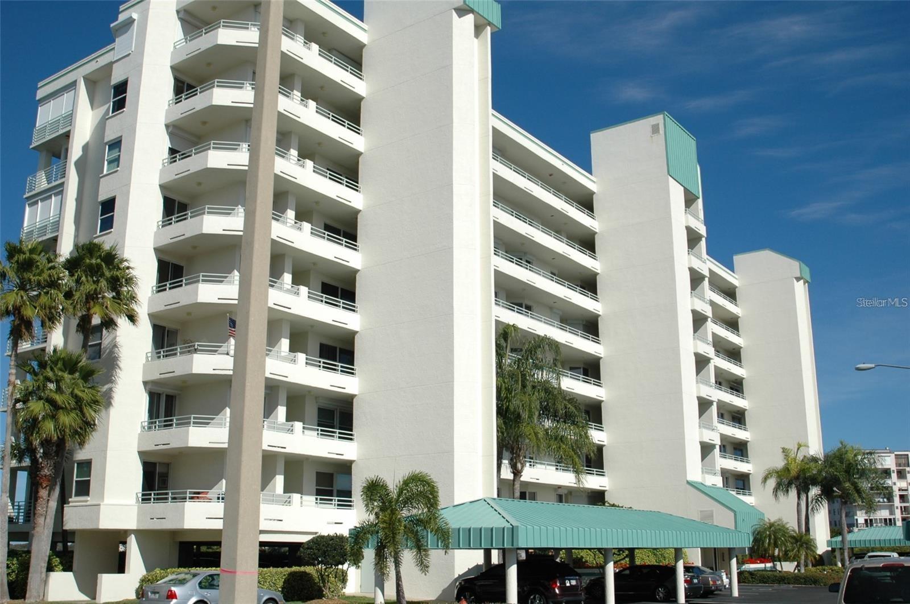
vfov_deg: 36.8
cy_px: 302
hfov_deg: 53.2
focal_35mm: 36
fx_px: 909
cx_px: 455
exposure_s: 1/500
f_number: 11
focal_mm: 24
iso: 200
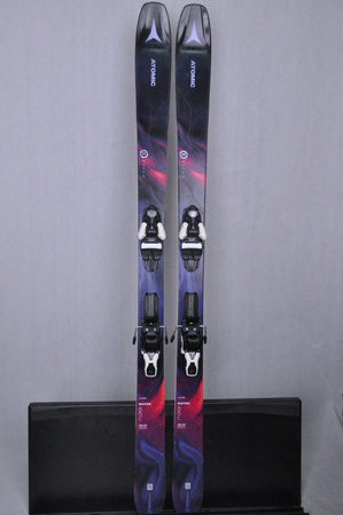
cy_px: 258
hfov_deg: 39.9
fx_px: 473
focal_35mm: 33
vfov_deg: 57.3
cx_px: 172
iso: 3200
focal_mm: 22
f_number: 9.5
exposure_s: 1/125
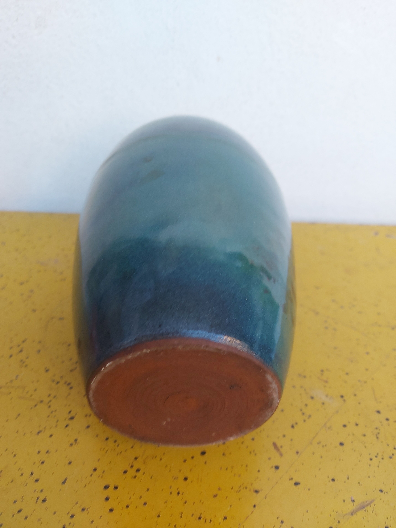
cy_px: 264
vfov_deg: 71.6
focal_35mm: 24
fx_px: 366
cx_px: 198
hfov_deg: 56.8
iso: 80
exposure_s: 1/50
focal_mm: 5.23
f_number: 1.8
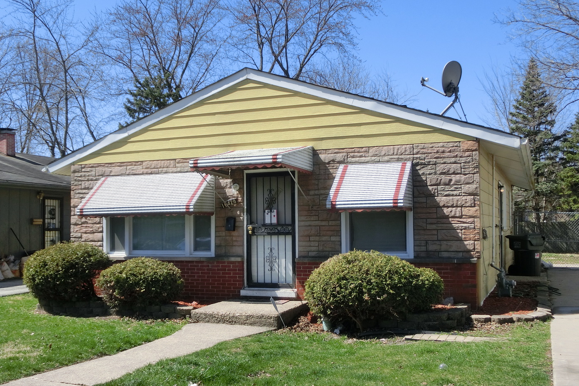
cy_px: 220
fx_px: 659
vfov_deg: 32.6
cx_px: 286
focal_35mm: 41
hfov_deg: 47.4
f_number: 3.9
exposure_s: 1/640
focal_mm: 6.67
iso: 80
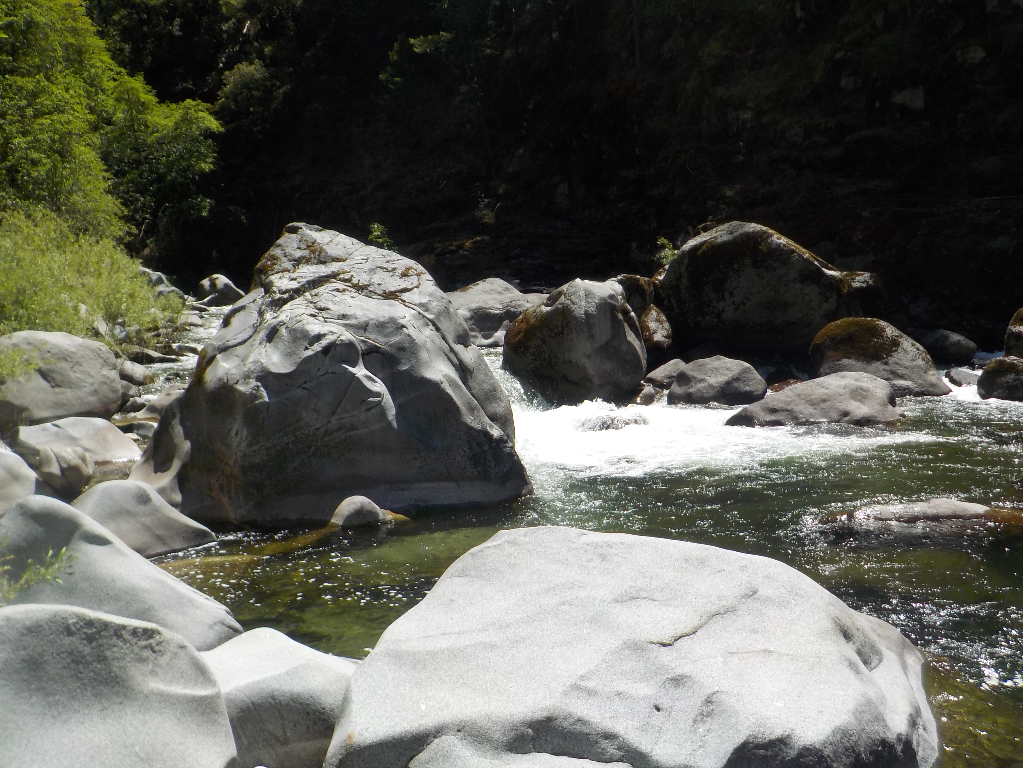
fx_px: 887
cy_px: 384
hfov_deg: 60.0
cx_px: 512
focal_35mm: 30
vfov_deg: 46.8
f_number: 3.3
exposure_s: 1/1250
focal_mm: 4.1
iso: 125
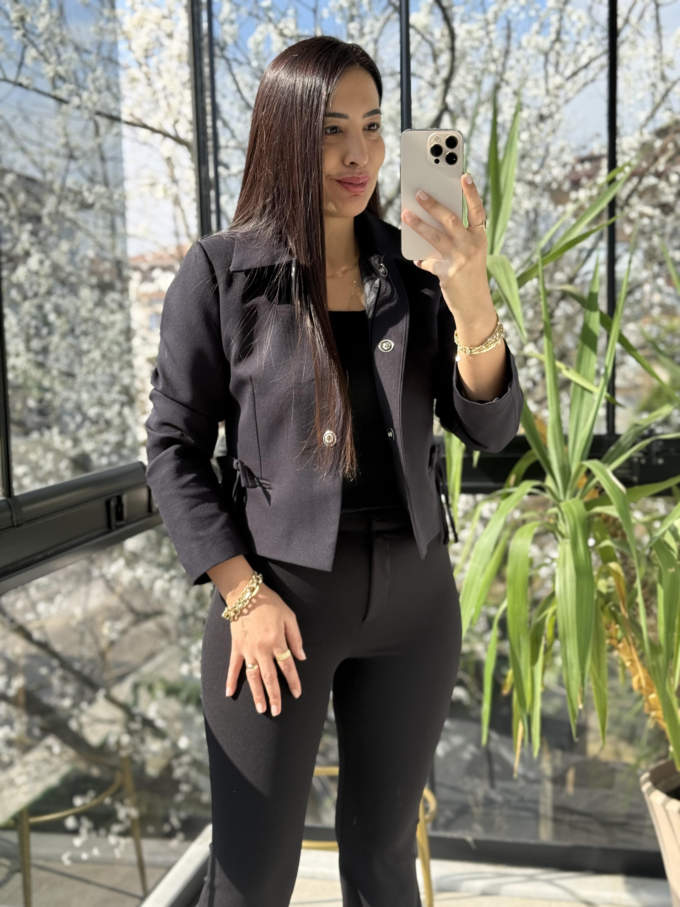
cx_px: 340
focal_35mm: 48
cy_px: 454
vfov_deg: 39.7
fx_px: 1257
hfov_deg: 30.3
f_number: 1.78
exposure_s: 1/837
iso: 100
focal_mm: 6.76
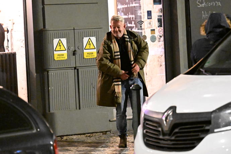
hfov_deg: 11.9
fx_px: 1104
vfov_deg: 8.0
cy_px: 77
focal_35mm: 172
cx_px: 116
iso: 25600
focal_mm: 115
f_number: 2.8
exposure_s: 1/100
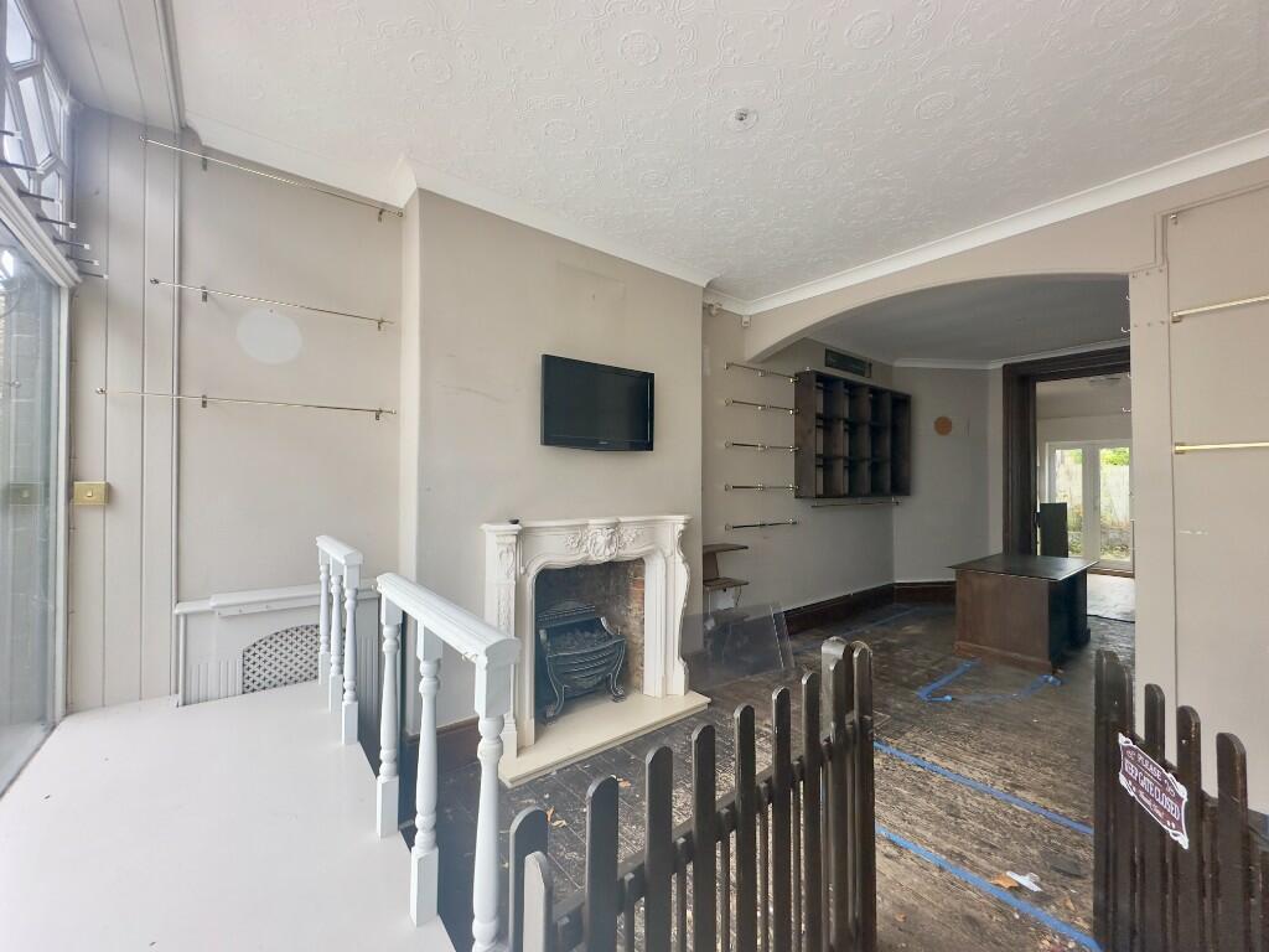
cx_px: 634
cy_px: 476
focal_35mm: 14
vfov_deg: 85.7
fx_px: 513
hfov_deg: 102.1
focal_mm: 2.22
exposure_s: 1/99
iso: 160
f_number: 2.2
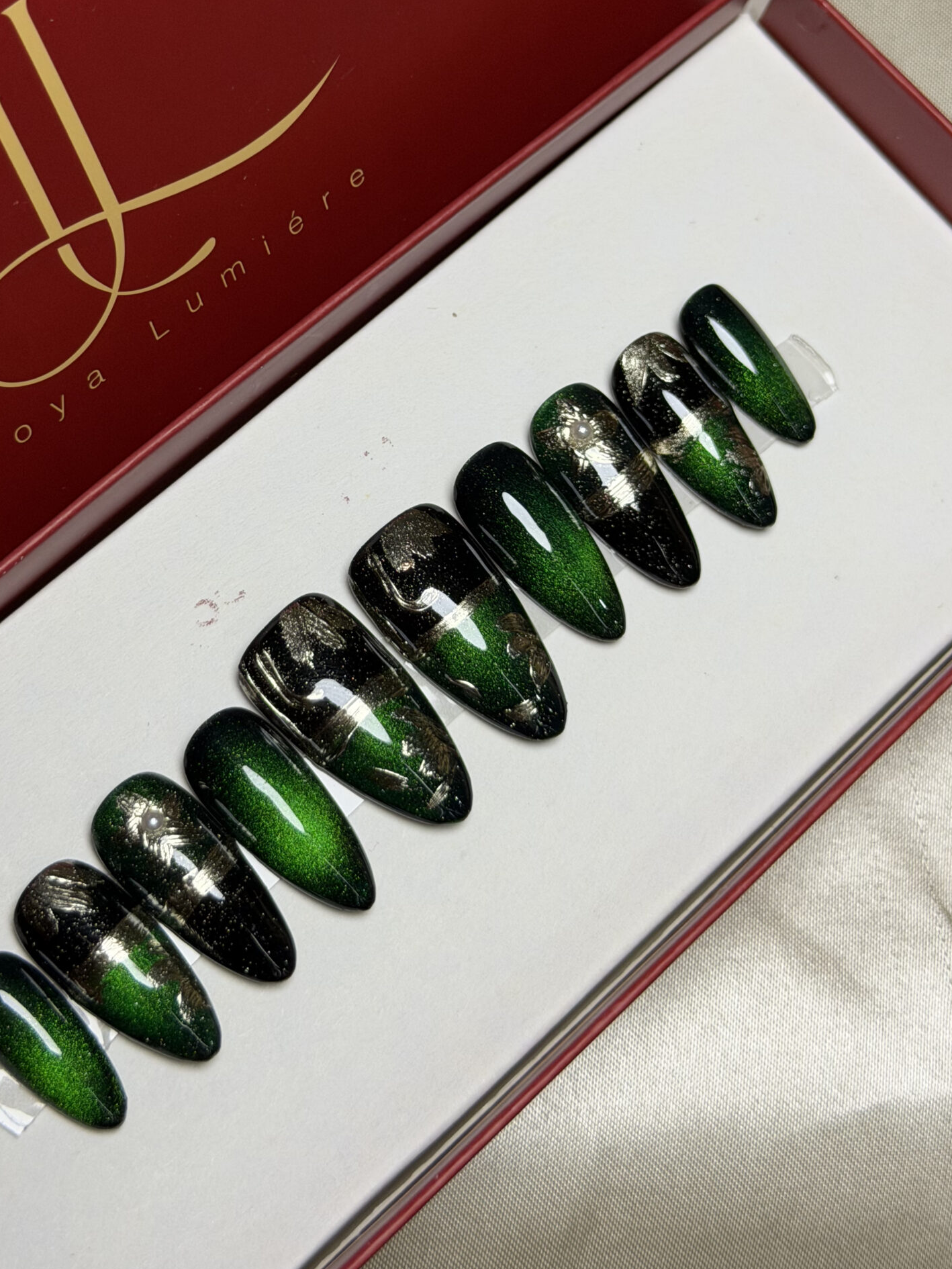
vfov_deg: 29.6
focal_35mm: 65
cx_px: 409
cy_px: 440
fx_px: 2383
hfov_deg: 22.6
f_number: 1.78
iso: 50
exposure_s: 1/50
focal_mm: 6.76
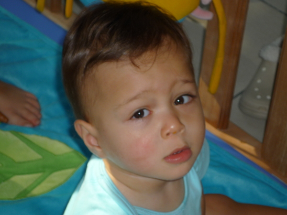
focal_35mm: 120
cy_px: 108
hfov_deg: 16.4
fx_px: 995
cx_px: 144
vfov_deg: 12.3
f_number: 5.8
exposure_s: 1/60
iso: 100
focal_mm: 20.8
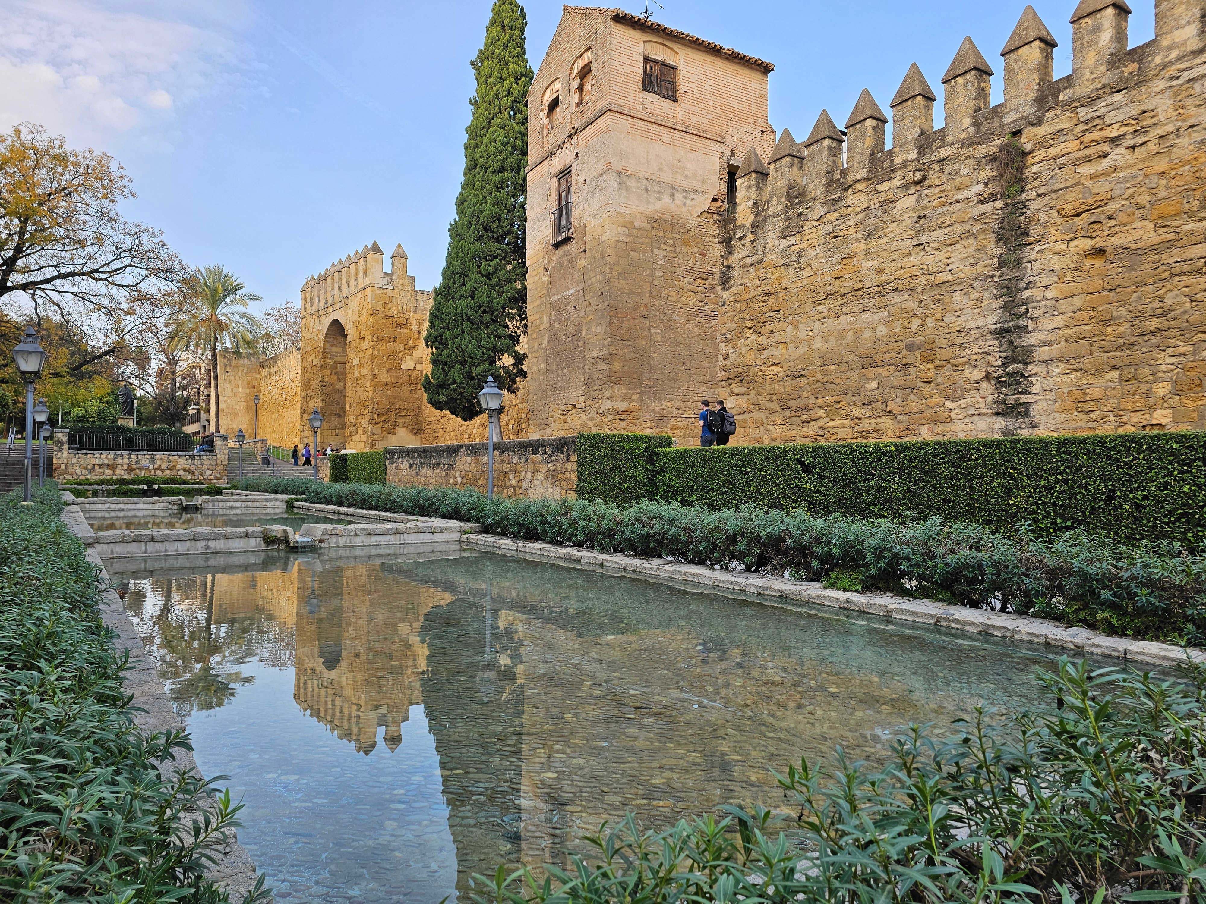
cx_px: 603
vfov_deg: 58.9
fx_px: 801
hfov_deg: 73.9
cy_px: 452
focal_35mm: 23
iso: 25
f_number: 1.7
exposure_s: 1/180
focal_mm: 6.3
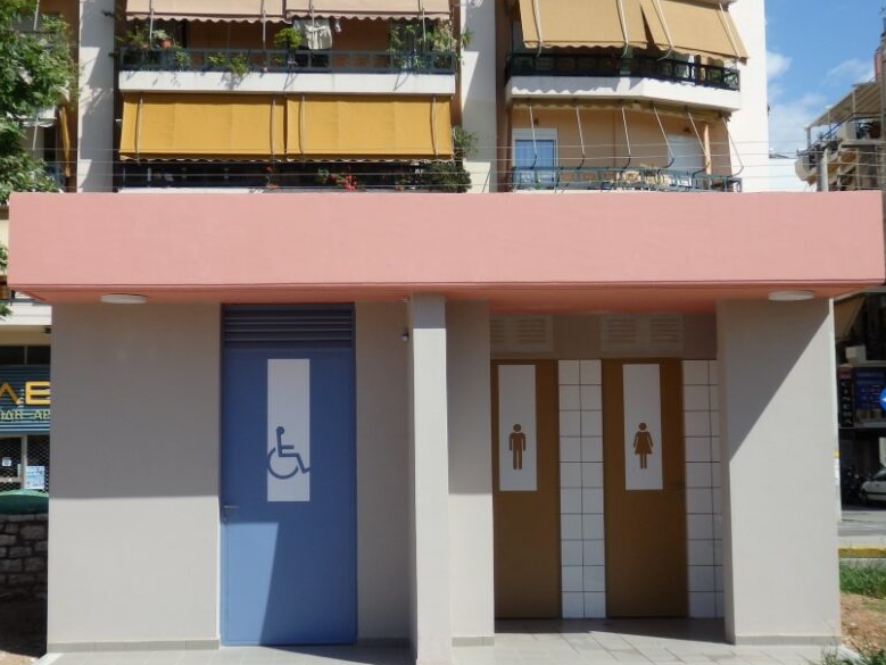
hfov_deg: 40.4
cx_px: 403
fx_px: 1204
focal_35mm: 47
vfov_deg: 30.9
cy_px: 344
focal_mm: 6.6
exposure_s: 1/200
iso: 100
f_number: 10.1
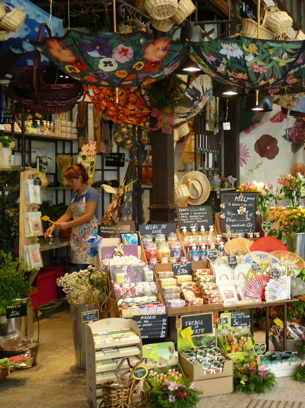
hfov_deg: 40.7
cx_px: 152
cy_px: 204
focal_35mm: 35
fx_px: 412
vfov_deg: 52.6
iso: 100
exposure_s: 1/30
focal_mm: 6.2
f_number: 3
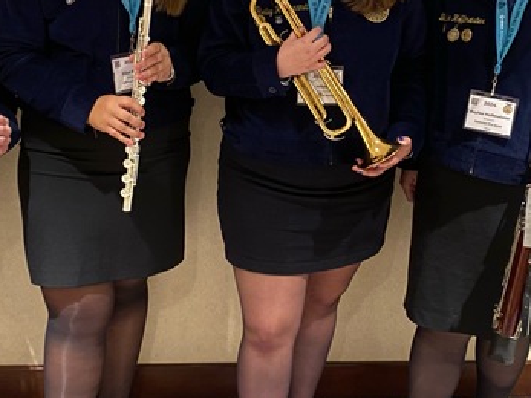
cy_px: 116
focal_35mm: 60
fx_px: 920
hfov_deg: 32.1
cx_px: 216
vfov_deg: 24.2
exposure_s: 1/15
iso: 640
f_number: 1.8
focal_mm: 4.25
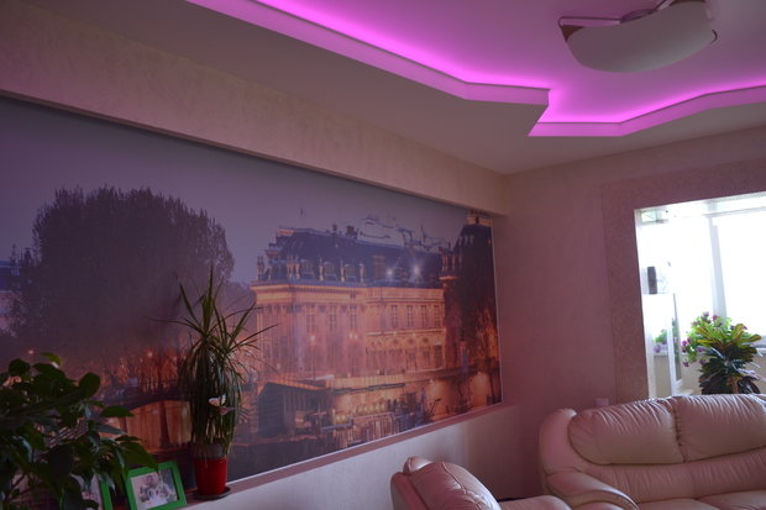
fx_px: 574
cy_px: 255
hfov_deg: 67.4
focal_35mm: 27
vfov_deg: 47.9
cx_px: 383
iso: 125
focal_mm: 18
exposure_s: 1/30
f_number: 3.5
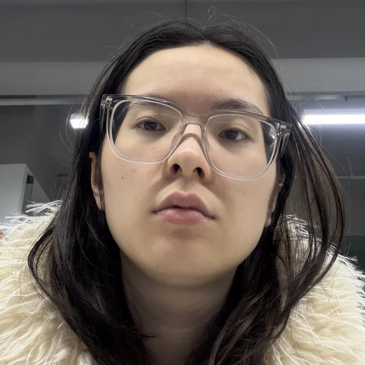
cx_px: 169
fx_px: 501
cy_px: 103
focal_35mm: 42
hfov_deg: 40.0
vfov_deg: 39.2
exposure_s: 1/60
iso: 125
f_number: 1.9
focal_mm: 2.71
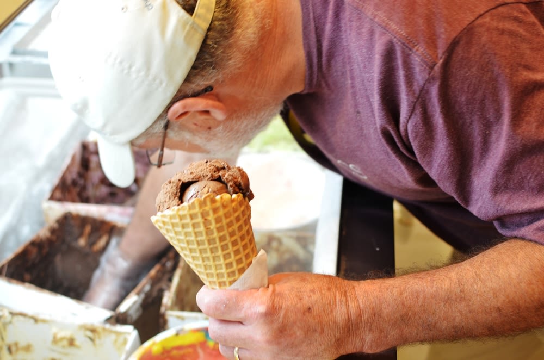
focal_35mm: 52
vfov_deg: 25.6
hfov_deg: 37.9
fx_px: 792
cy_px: 180
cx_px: 272
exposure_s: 1/60
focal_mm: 35
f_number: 3.2
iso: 800
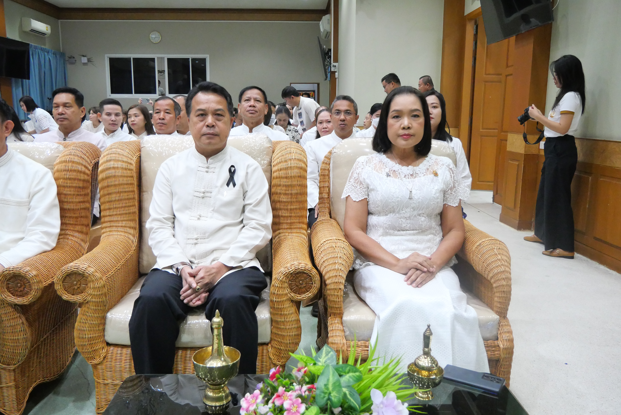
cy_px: 208
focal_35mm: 29
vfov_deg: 45.0
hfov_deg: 63.6
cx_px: 310
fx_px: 501
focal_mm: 14
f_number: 3.6
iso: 3200
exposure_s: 1/160
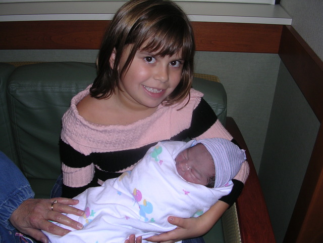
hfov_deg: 49.0
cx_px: 162
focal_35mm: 38
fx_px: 355
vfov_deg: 37.7
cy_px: 122
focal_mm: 5.8
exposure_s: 1/60.1
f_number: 2.8
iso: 100
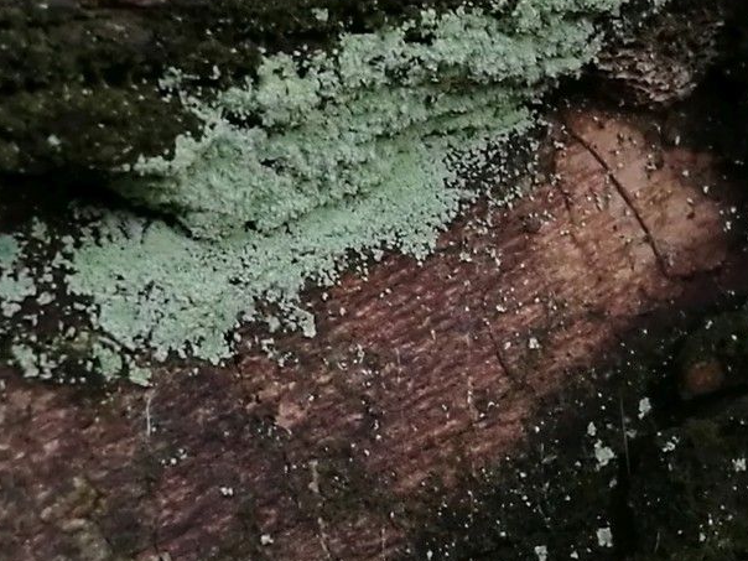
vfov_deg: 10.4
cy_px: 196
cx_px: 310
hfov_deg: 13.8
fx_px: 3090
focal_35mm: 143
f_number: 2.2
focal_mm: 4.5
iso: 200
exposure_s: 1/50
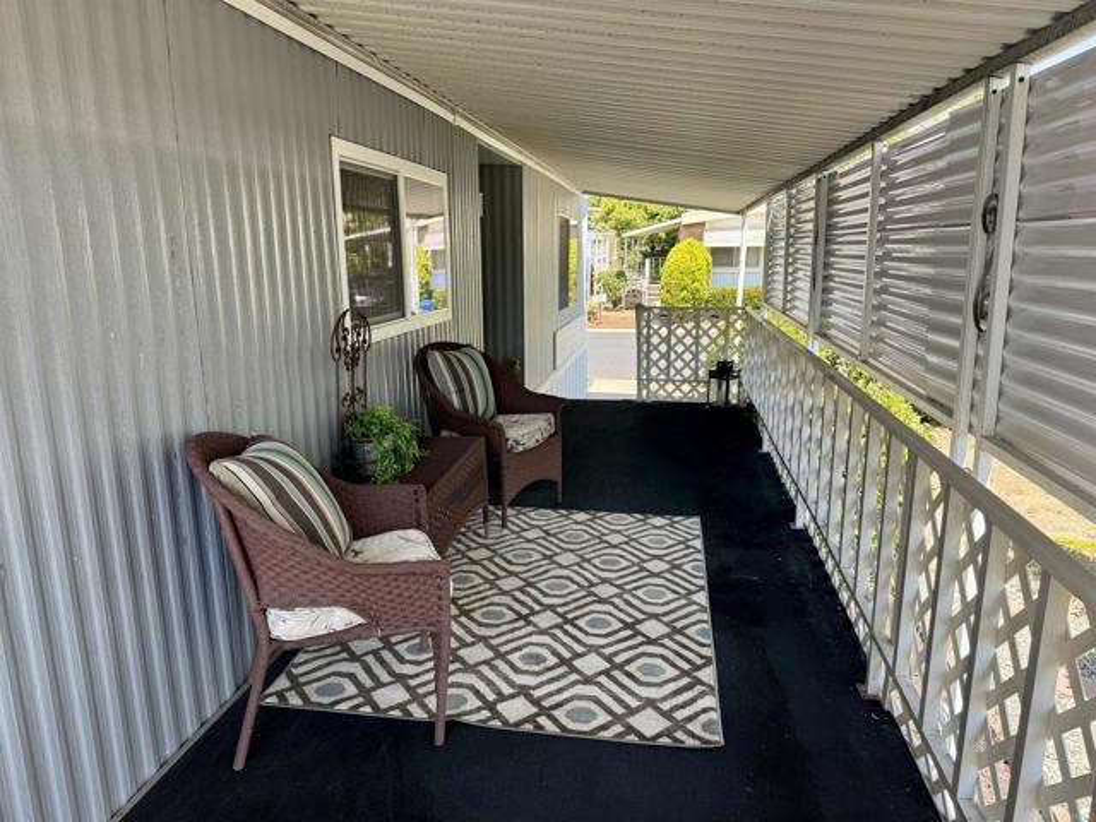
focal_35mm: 24
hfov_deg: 71.6
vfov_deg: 56.8
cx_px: 548
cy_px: 411
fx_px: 760
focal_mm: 6.76
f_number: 1.78
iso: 80
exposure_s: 1/407
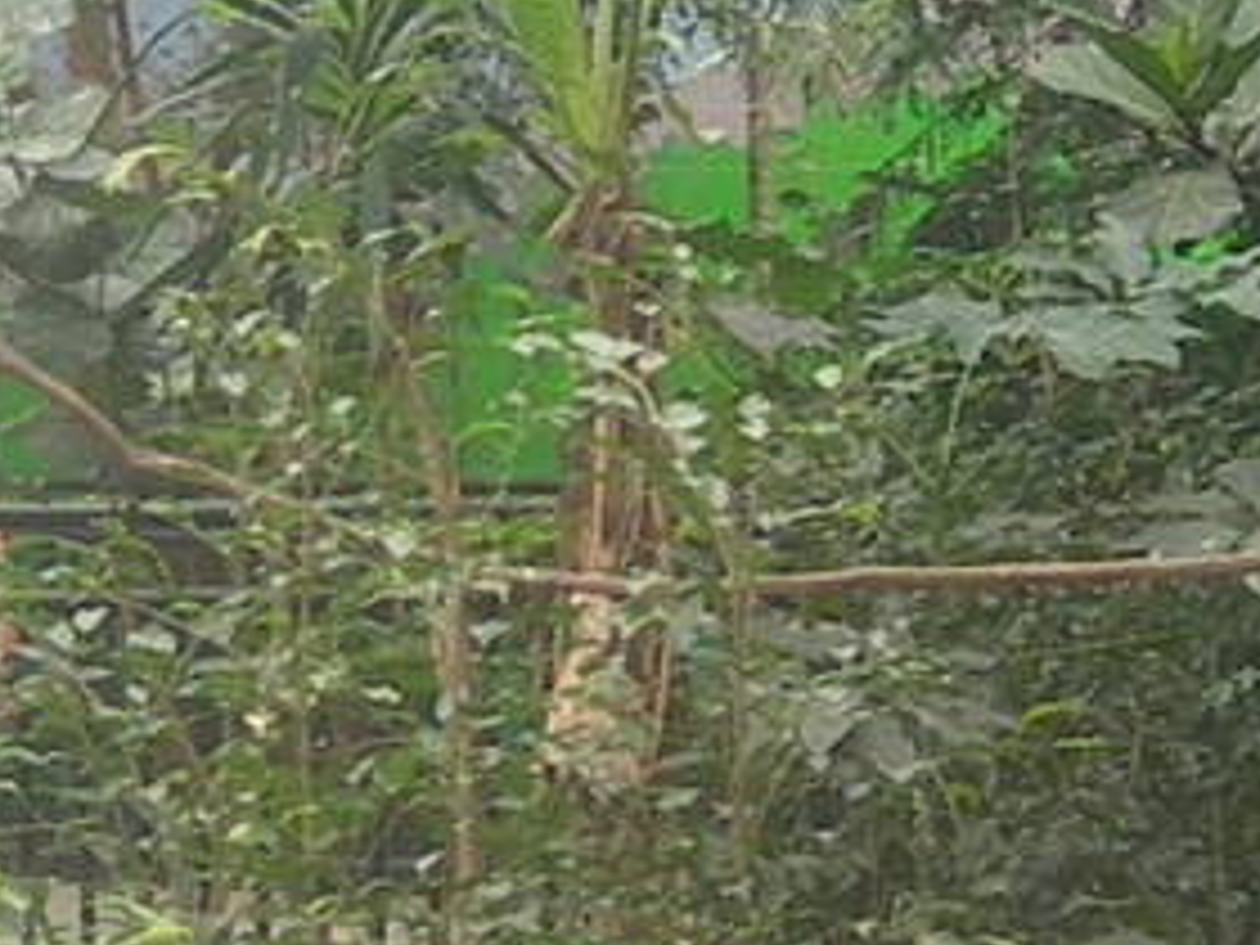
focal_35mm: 217
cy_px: 603
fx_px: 7899
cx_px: 338
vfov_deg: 6.8
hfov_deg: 9.1
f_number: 2.8
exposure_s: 1/43.7
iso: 50
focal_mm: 7.8
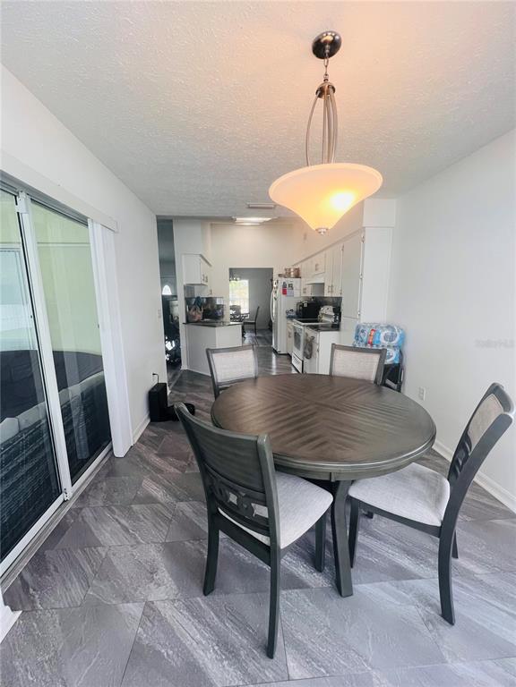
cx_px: 258
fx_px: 258
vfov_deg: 106.2
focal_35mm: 13
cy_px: 344
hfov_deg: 89.9
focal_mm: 1.57
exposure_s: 1/120
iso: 125
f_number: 1.8
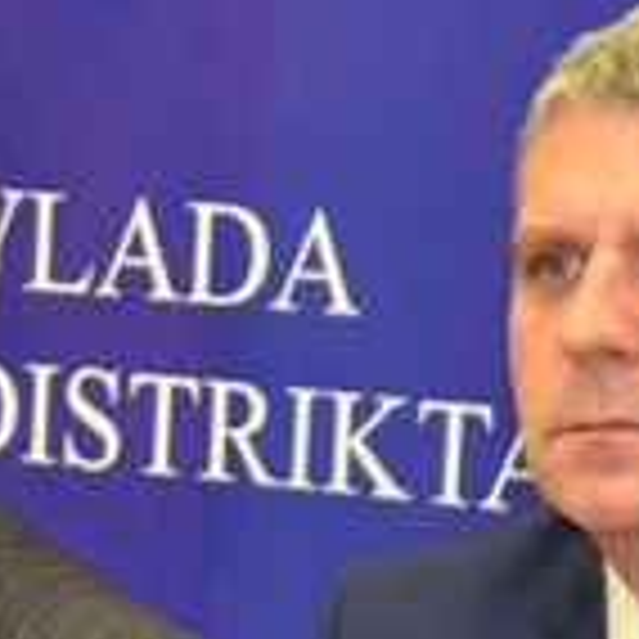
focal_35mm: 298
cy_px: 700
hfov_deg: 5.9
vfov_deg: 5.9
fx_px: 6224
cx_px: -86
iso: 2500
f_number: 5.6
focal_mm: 52
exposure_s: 1/60
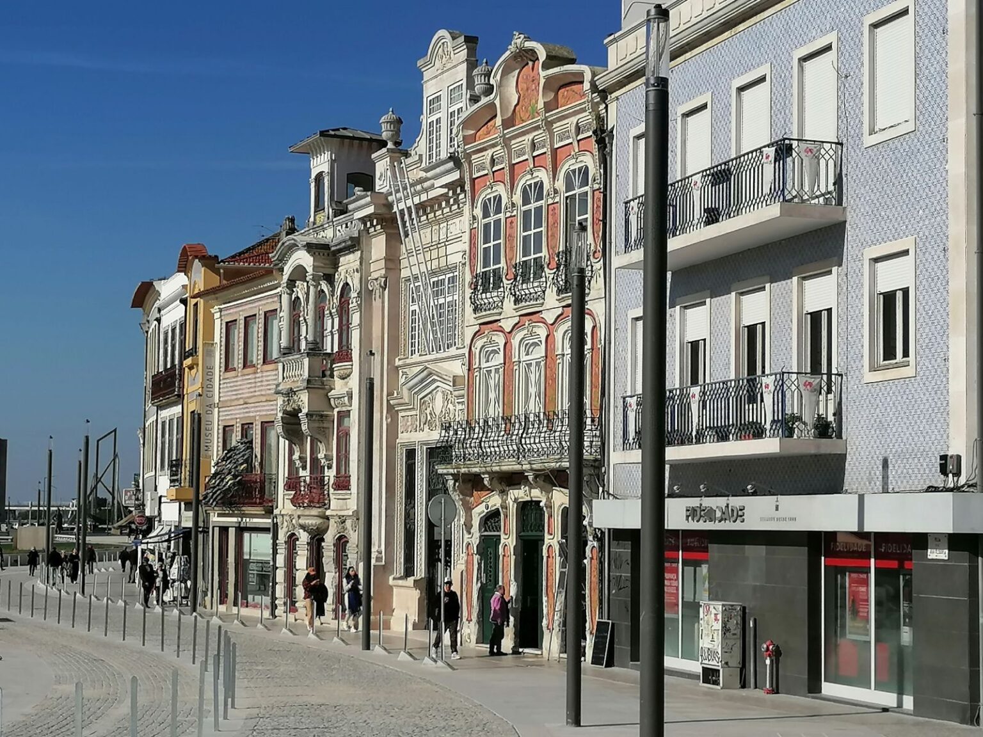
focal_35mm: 70
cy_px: 368
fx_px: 1988
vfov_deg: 21.0
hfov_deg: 27.8
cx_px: 492
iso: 50
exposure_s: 1/2967
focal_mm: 4.75
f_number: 1.8
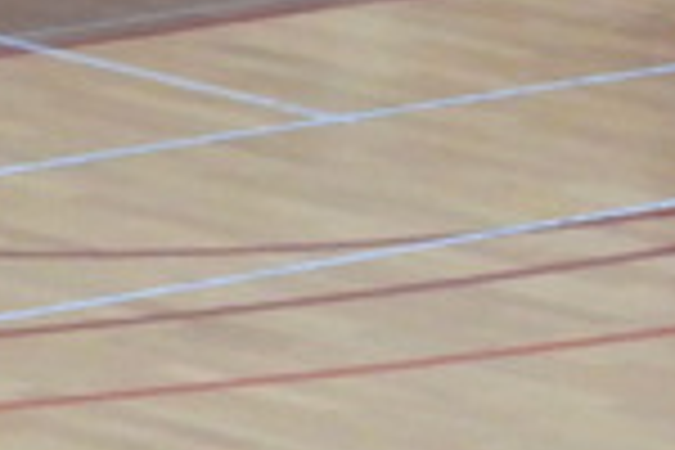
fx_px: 14174
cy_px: -189
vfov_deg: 1.8
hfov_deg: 2.7
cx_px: 842
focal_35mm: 756
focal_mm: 16.3
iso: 360
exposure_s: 1/60
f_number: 3.5
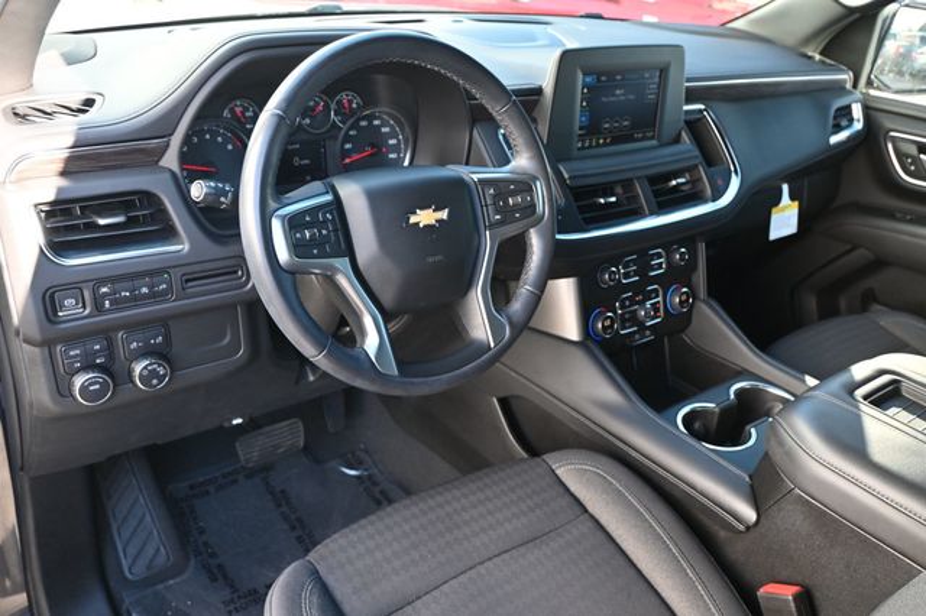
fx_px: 771
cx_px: 463
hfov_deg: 62.0
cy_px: 308
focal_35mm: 30
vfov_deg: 43.6
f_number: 3.8
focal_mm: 20
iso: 720
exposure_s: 1/125
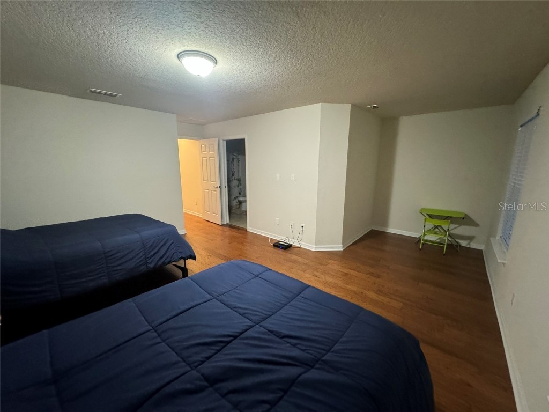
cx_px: 274
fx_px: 222
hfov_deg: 102.1
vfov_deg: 85.7
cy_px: 206
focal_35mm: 14
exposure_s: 1/60
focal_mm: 2.22
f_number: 2.2
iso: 1000
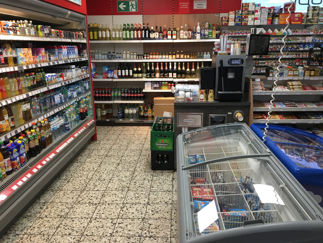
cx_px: 162
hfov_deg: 61.7
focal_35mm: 29
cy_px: 122
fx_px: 271
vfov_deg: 48.2
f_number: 2.2
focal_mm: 4.15
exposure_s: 1/33
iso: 50
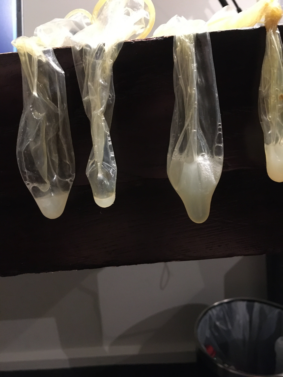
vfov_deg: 61.7
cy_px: 188
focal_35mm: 29
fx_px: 316
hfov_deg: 48.2
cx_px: 142
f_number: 2.2
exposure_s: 1/17
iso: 320
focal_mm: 4.15
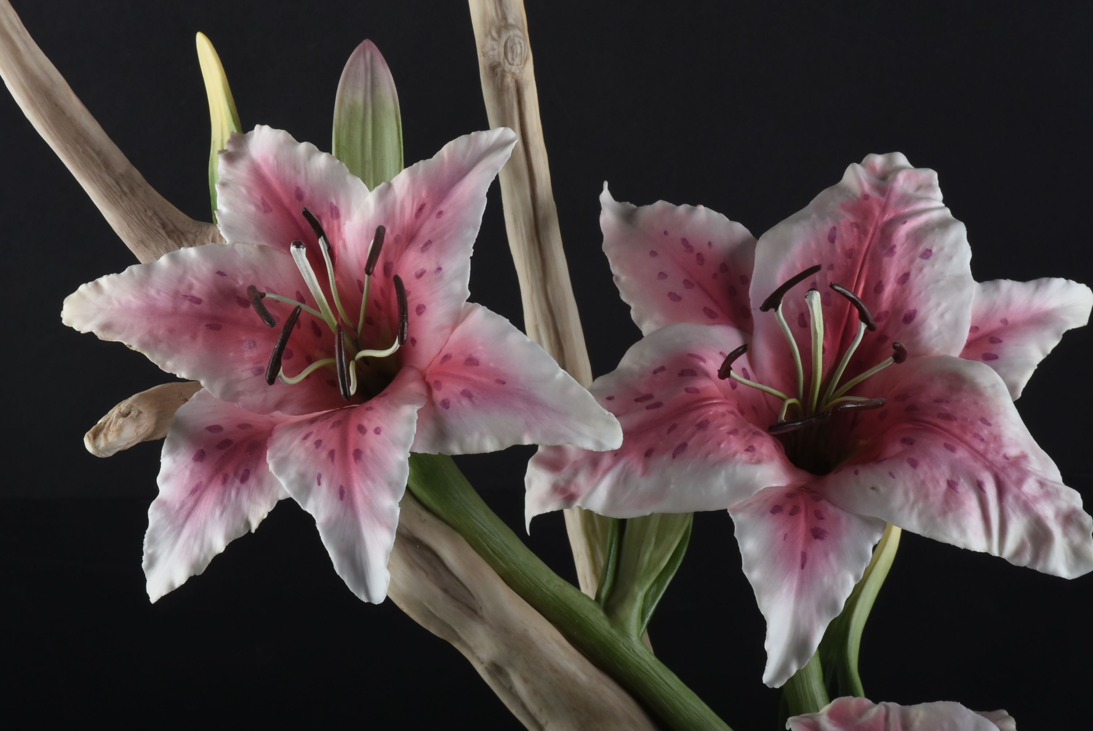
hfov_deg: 14.4
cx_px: 546
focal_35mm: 142
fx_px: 4330
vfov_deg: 9.6
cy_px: 366
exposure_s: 1/250
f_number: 25
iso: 320
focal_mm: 95
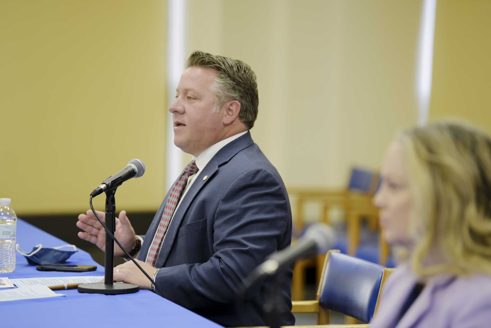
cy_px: 164
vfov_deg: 8.9
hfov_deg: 13.2
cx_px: 246
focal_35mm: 155
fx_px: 2115
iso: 1250
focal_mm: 155
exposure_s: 1/200
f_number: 2.8
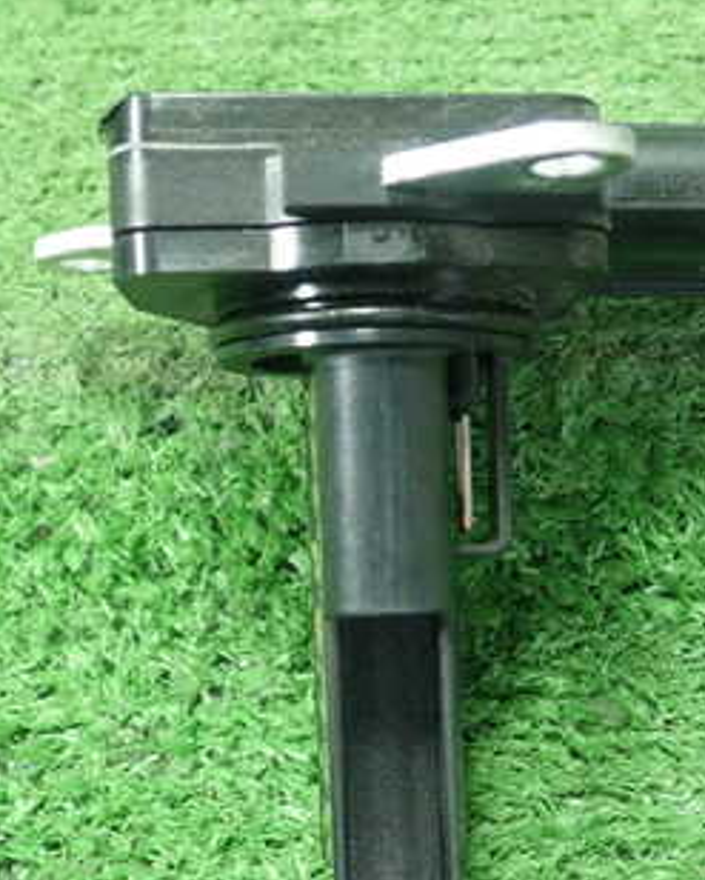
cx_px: 482
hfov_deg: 26.5
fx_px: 1484
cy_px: 543
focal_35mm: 57
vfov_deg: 32.9
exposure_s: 1/125
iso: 800
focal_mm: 5.5
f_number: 2.3
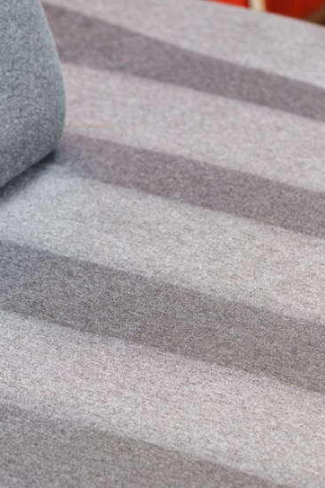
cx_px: 227
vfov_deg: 9.7
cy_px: 313
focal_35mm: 212
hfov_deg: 6.5
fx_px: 2871
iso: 100
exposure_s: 1/200
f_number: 5
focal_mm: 90
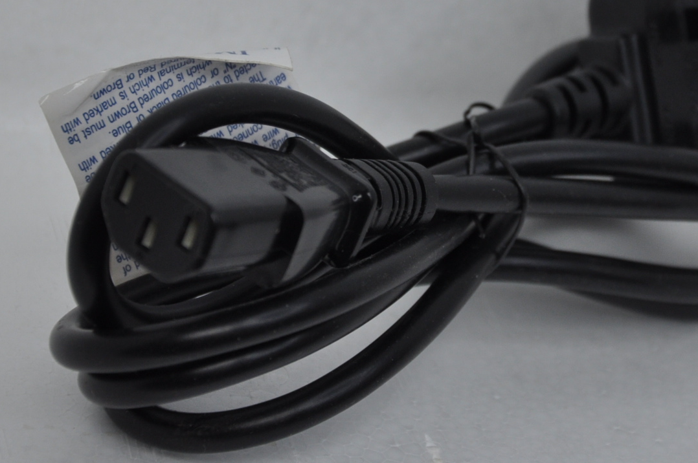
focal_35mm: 173
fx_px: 3350
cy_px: 70
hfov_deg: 11.9
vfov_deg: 7.9
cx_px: 475
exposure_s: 1/60
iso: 400
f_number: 5
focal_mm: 58
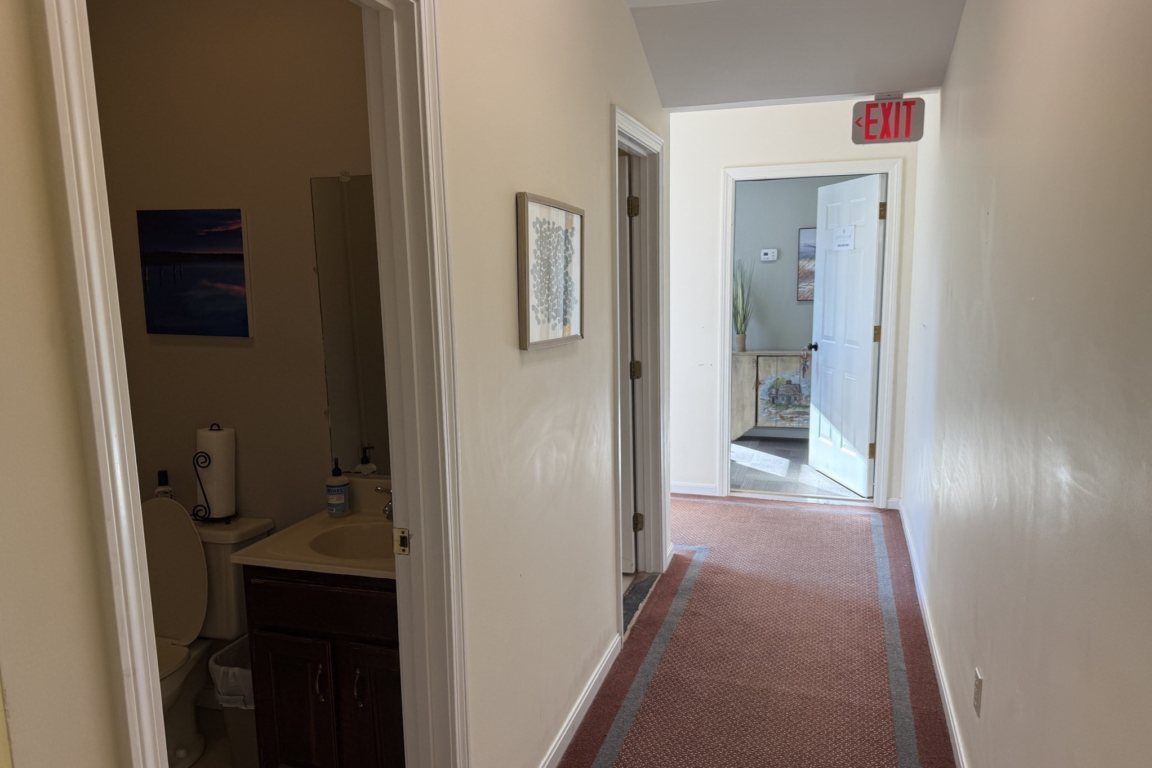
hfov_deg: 71.5
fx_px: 800
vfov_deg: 51.3
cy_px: 394
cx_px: 576
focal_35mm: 25
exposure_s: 1/196
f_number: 1.78
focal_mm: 6.76
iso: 64
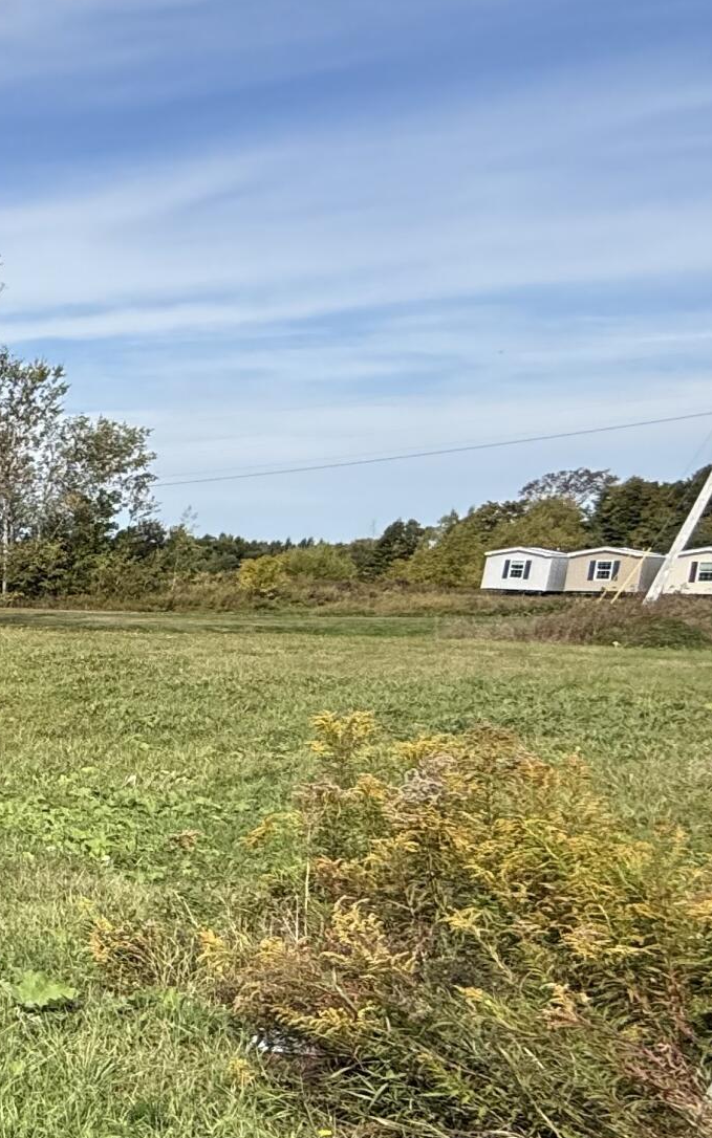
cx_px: -687
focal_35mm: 41
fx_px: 1273
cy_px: 757
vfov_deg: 47.4
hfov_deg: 19.3
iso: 50
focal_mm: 2.22
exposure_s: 1/1105
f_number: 2.2
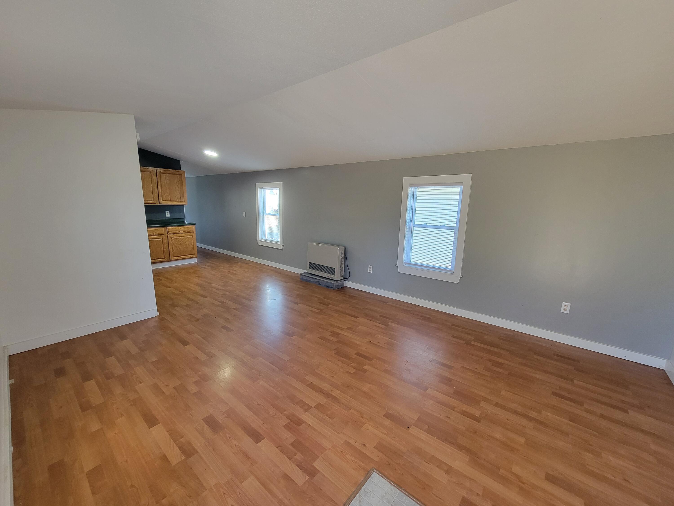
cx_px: 337
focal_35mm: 13
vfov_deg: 89.9
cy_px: 253
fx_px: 253
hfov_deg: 106.2
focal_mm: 2.2
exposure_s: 1/60
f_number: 2.2
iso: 200
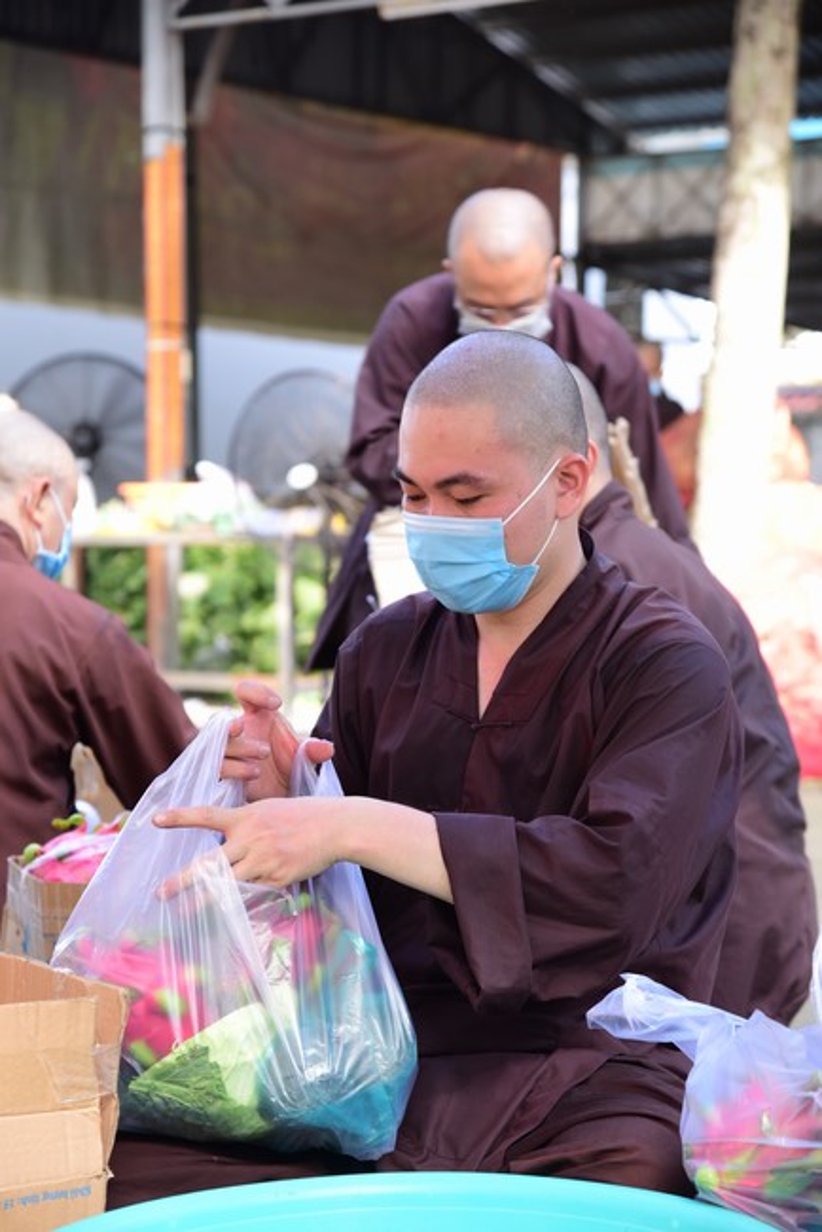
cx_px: 411
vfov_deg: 21.4
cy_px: 616
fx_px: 3250
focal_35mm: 95
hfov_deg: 14.4
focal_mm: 95
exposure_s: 1/125
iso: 500
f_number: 5.6
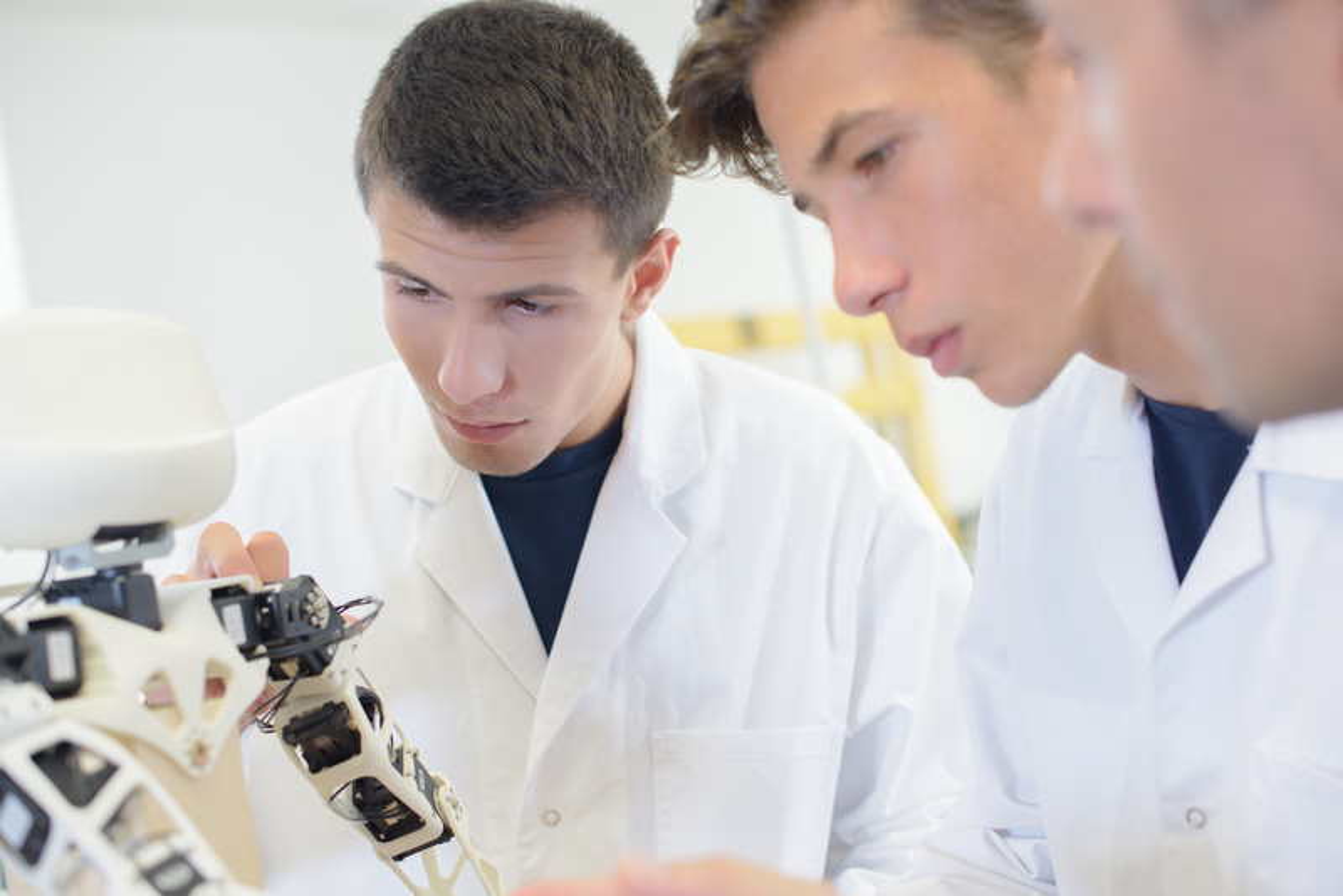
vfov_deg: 27.0
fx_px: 1866
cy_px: 448
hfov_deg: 39.6
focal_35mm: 50
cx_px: 672
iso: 200
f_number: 3.5
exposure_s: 1/80
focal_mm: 50
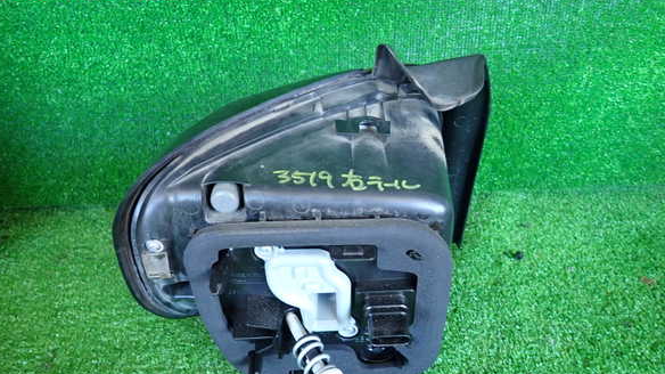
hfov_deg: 67.9
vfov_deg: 41.2
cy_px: 231
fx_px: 494
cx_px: 332
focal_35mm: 28
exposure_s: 1/30
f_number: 2
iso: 320
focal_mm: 4.5
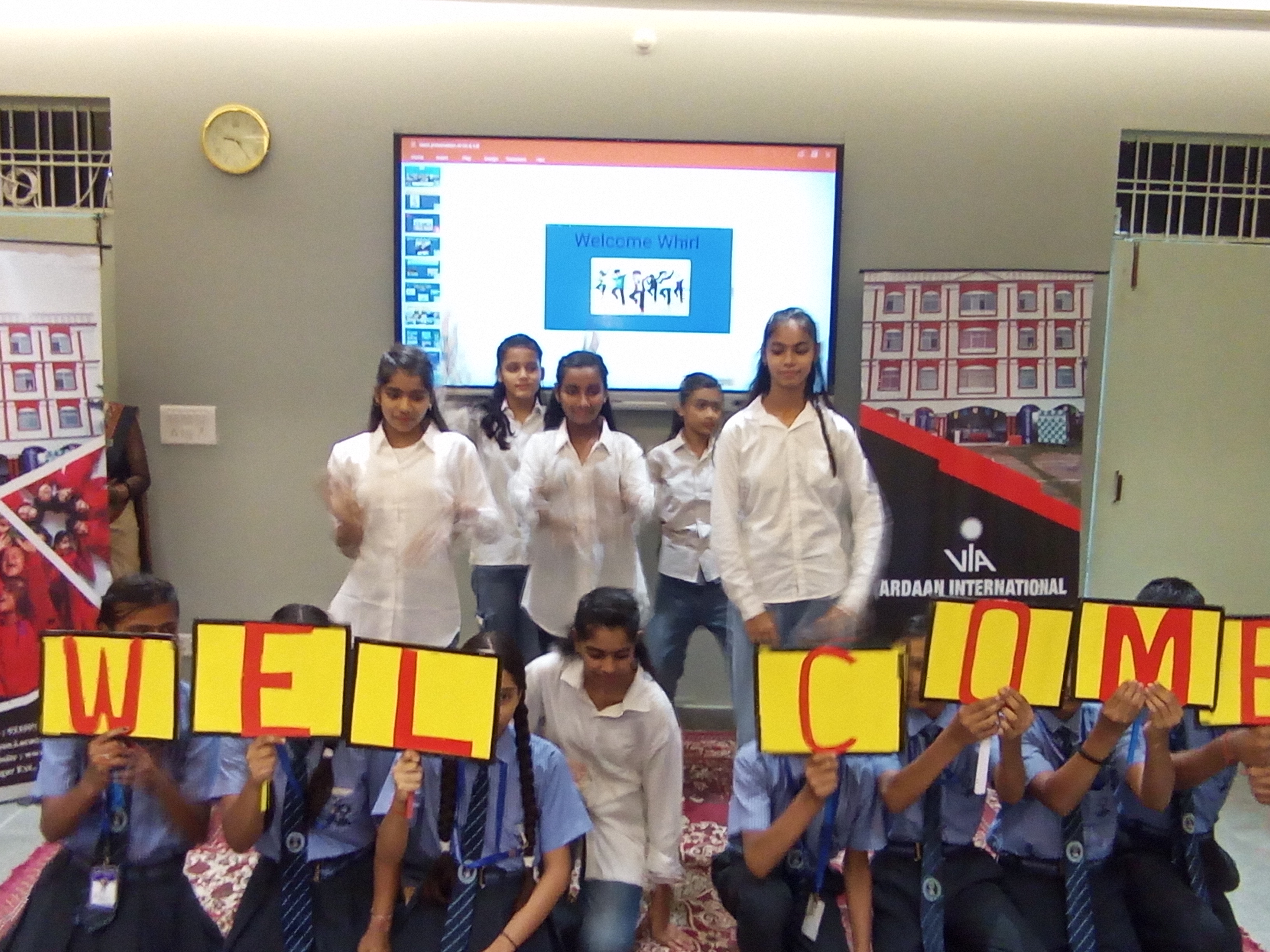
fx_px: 587
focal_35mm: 16
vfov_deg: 78.1
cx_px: 635
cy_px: 476
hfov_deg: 94.5
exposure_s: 1/33.3
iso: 278
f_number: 2.2
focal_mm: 1.65
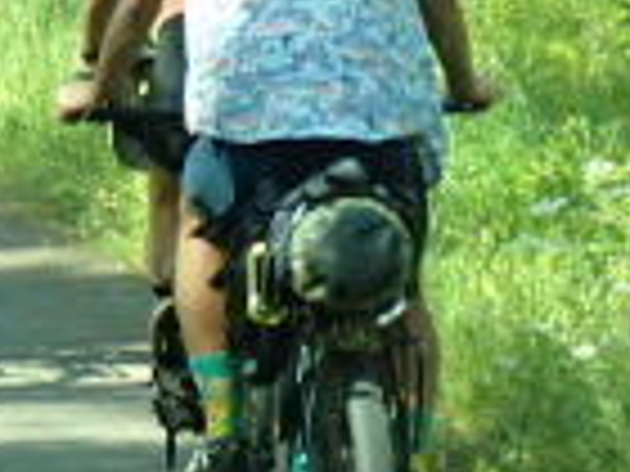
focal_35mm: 303
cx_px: -315
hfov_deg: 6.5
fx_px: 5515
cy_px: 25
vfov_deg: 4.9
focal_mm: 16.79
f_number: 4.7
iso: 400
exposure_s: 1/250
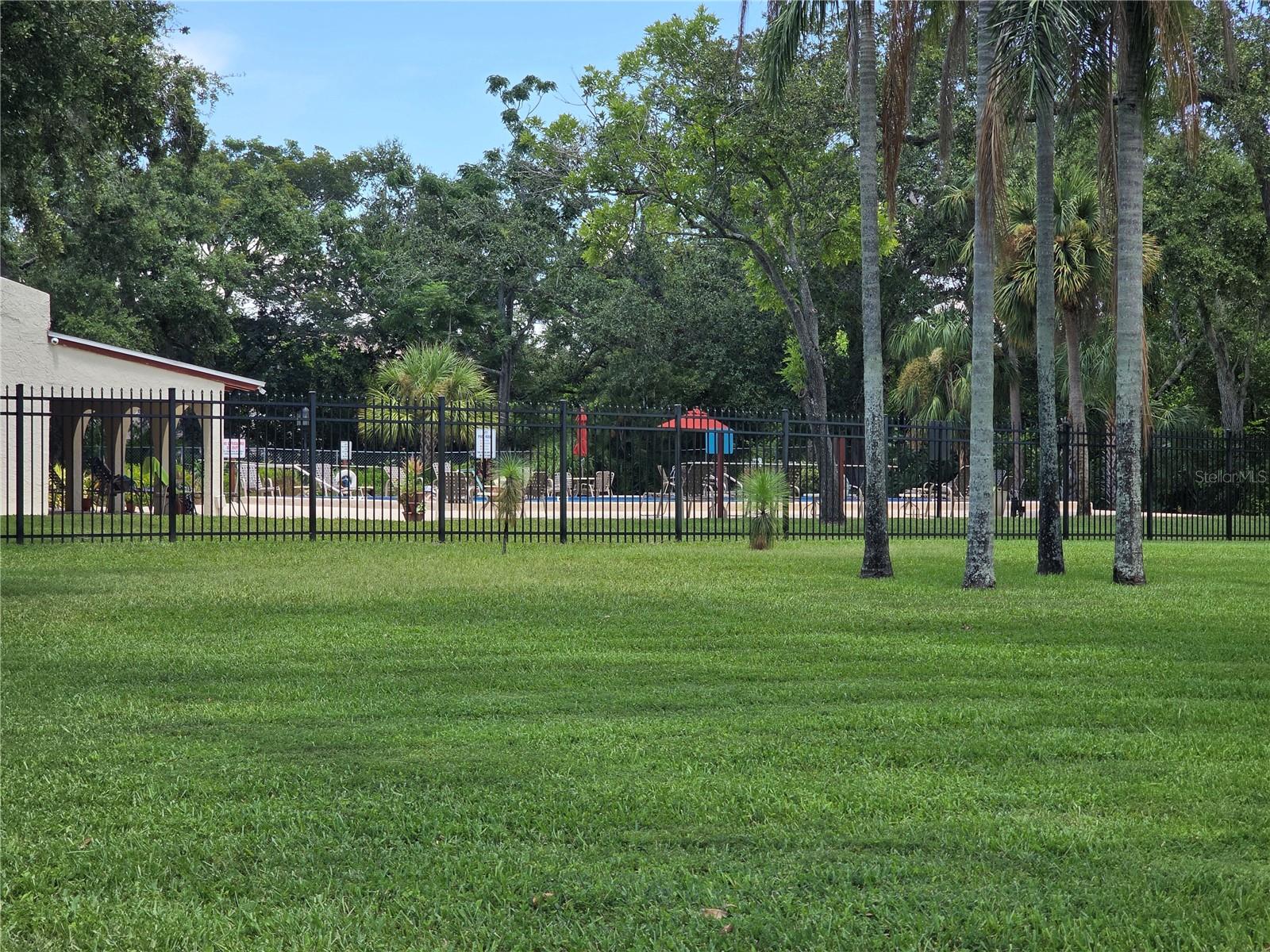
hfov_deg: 28.2
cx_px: 635
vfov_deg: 21.3
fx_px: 2531
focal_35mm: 69
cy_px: 476
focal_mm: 7.9
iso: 50
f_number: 2.4
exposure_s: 1/895
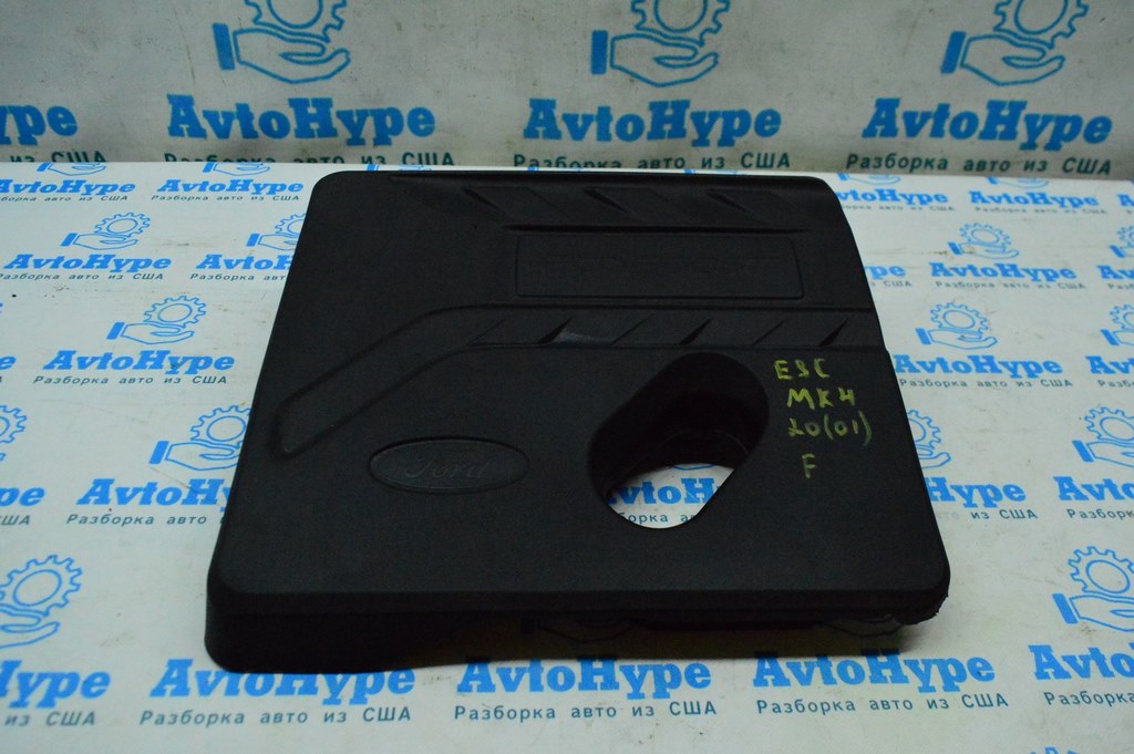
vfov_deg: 43.5
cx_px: 567
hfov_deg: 62.0
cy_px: 377
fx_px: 944
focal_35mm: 30
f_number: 6.3
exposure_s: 1/800
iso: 6400
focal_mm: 20
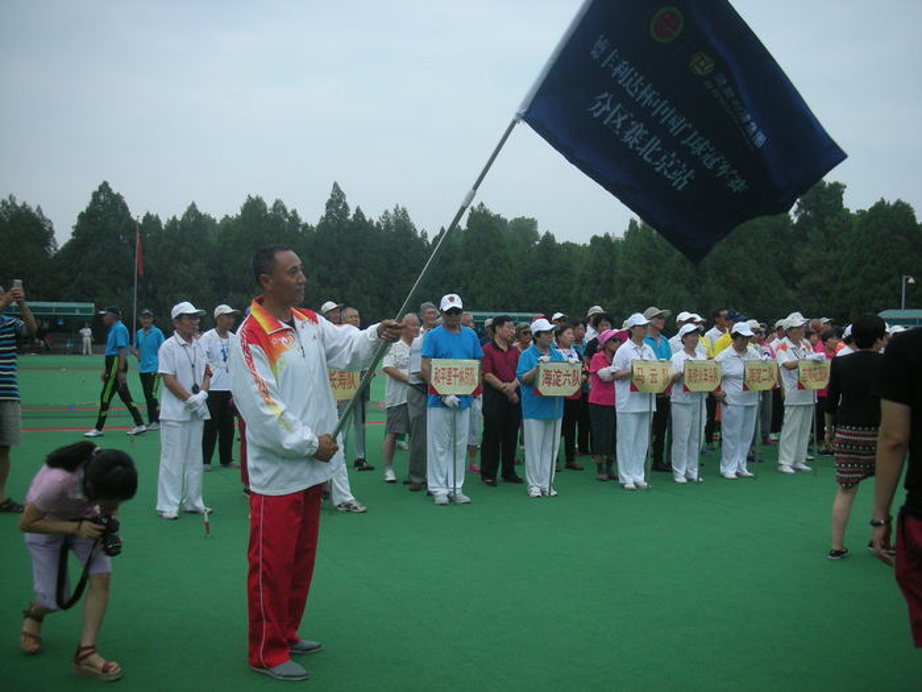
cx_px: 461
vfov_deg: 40.7
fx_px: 932
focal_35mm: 35
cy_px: 346
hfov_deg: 52.6
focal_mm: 5.8
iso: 83
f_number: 7.9
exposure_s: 1/125
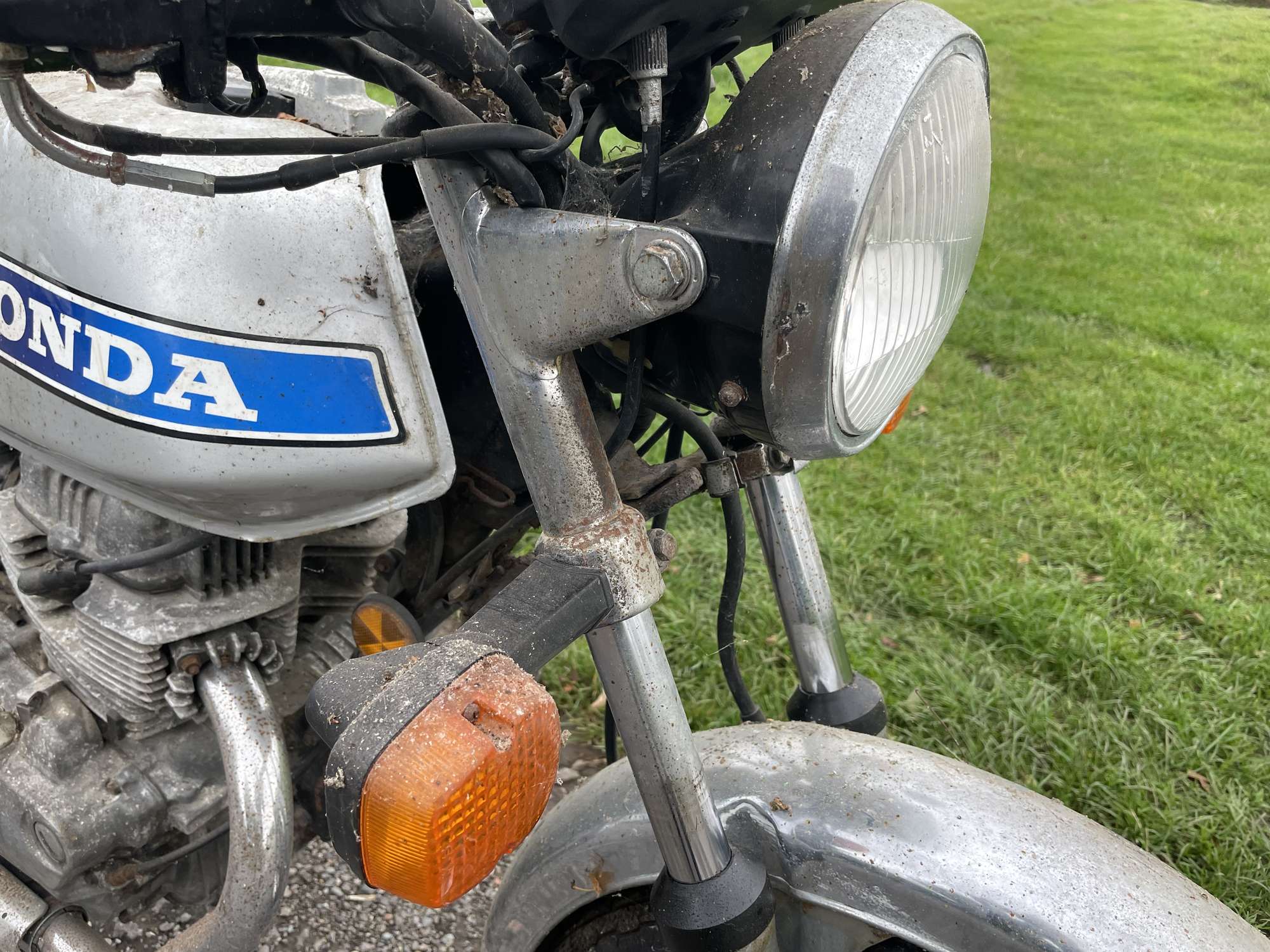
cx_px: 635
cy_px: 476
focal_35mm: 26
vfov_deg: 53.1
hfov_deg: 67.3
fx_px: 954
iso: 80
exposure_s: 1/121
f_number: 1.6
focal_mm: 4.2
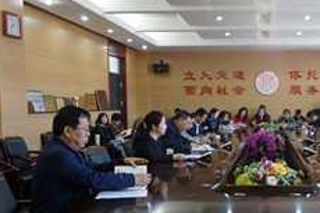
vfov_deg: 26.3
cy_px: 147
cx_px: 250
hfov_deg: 37.7
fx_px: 453
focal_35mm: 51
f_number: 4
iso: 1000
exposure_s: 1/60
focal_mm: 18
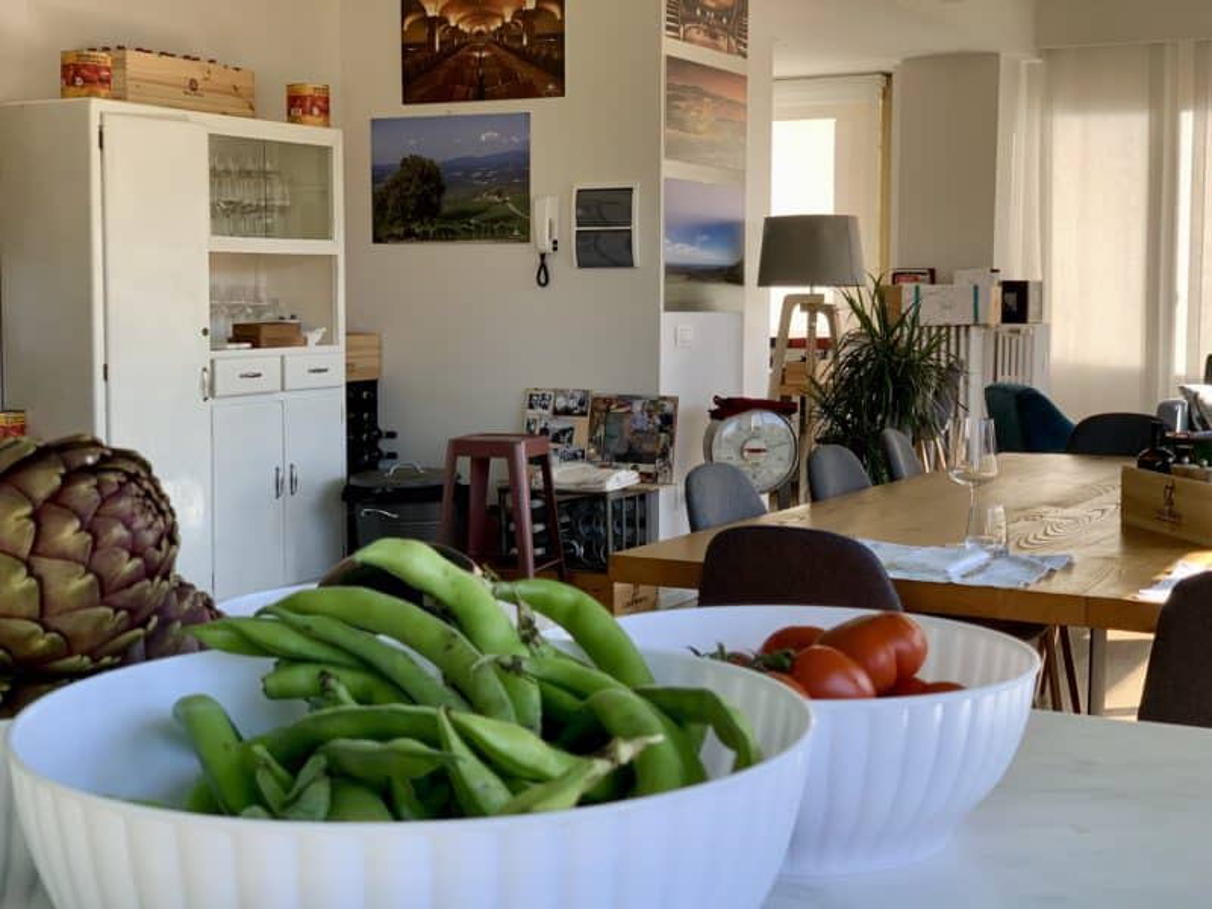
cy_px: 454
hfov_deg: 36.8
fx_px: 1821
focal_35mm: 52
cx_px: 606
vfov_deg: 28.0
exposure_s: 1/122
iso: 32
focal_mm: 6
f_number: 2.4
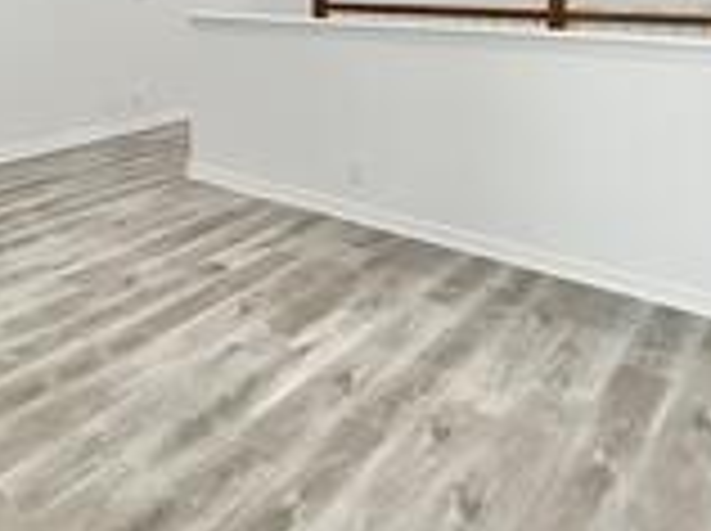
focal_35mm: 33
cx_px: 162
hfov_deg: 52.5
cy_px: 32
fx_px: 677
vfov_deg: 39.1
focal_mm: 1.57
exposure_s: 1/120
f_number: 1.8
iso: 160
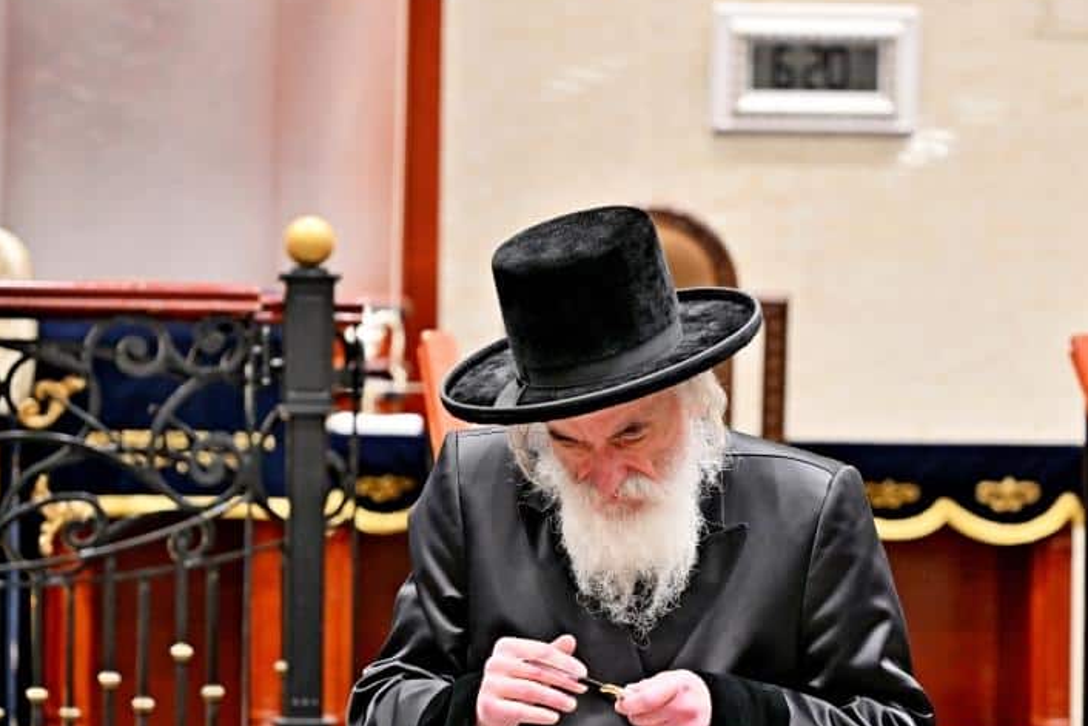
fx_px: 5259
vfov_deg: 7.9
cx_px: 652
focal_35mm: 174
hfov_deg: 11.8
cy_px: 505
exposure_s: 1/160
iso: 500
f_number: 4
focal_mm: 120
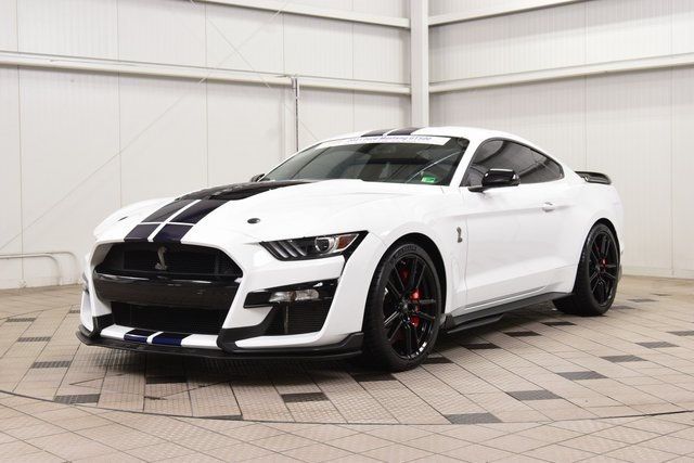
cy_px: 232
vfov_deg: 25.1
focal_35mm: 54
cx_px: 347
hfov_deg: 36.9
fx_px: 1041
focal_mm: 36
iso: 1600
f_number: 8
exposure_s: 1/60
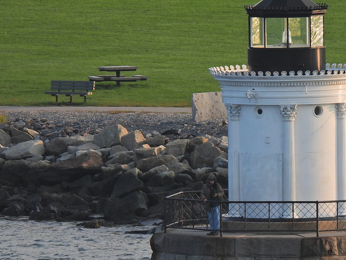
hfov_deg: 1.7
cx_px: 312
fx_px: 11979
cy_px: 177
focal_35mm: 1198
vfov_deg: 1.2
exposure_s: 1/500
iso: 110
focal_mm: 116
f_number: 5.6
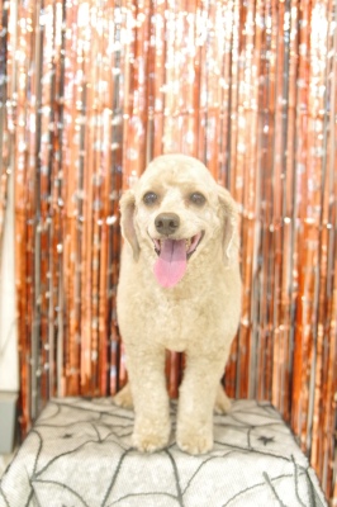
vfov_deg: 46.4
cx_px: 168
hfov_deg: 31.8
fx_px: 591
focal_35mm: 42
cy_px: 254
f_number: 2.8
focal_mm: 28
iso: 2500
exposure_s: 1/100
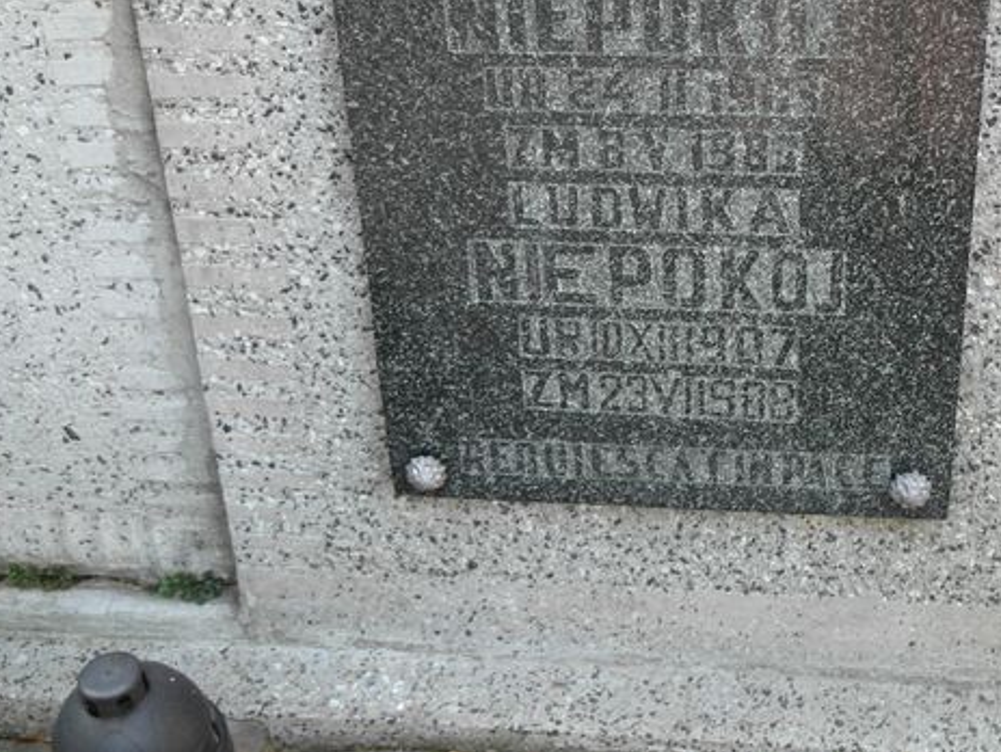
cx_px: 631
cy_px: 268
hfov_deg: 33.0
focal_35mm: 58
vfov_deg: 25.2
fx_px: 1679
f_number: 3.2
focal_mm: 9.1
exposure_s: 1/60
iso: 100
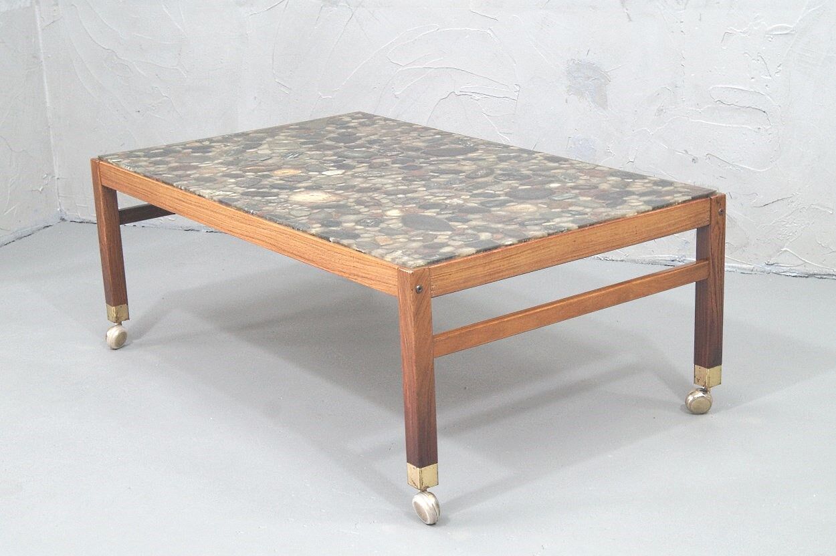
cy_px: 278
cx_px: 418
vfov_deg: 22.6
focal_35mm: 60
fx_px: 1393
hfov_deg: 33.4
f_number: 8
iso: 800
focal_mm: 40
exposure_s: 1/15
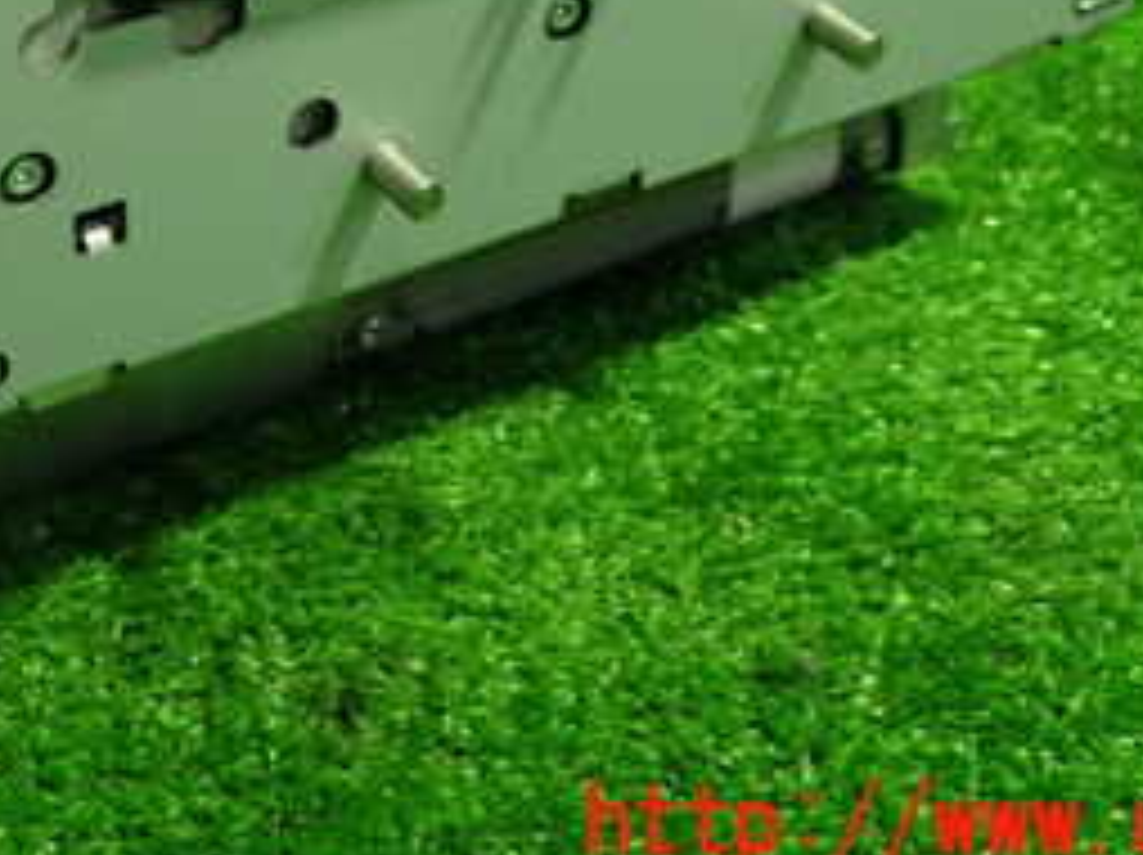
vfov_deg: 19.6
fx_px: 2342
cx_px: 252
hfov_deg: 27.0
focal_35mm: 71
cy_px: -130
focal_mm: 5.4
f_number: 2.3
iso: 200
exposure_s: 1/30
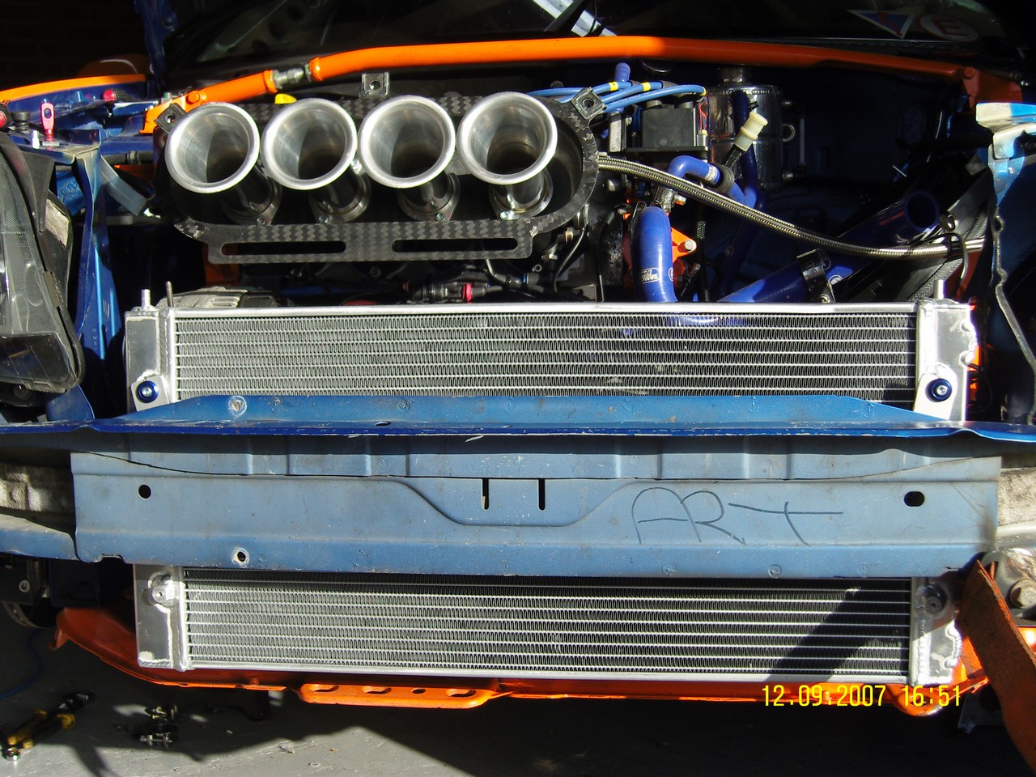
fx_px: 1317
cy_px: 388
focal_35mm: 44
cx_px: 518
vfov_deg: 32.9
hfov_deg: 42.9
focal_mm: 9.4
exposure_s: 1/100
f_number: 8
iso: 100
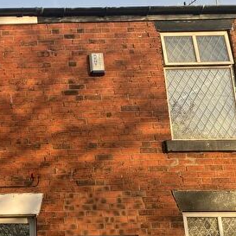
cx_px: -61
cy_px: 194
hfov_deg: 25.5
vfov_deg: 28.4
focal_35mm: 59
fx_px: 455
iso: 32
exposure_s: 1/698
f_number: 1.8
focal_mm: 4.25
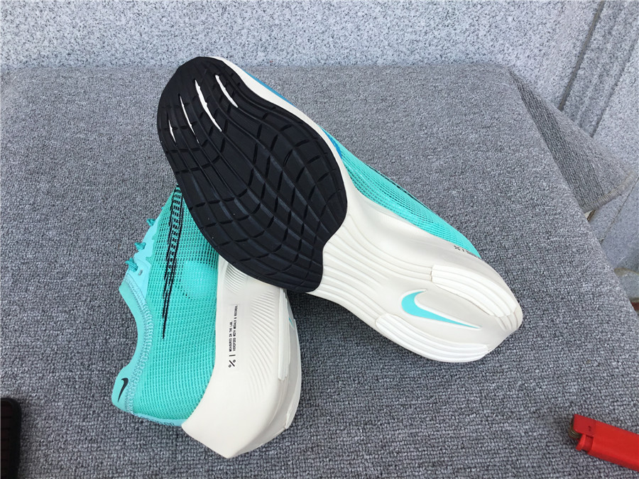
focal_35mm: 31
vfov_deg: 45.4
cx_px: 320
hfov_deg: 58.4
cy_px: 240
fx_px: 572
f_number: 2.4
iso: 25
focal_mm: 3.3
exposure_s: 1/509
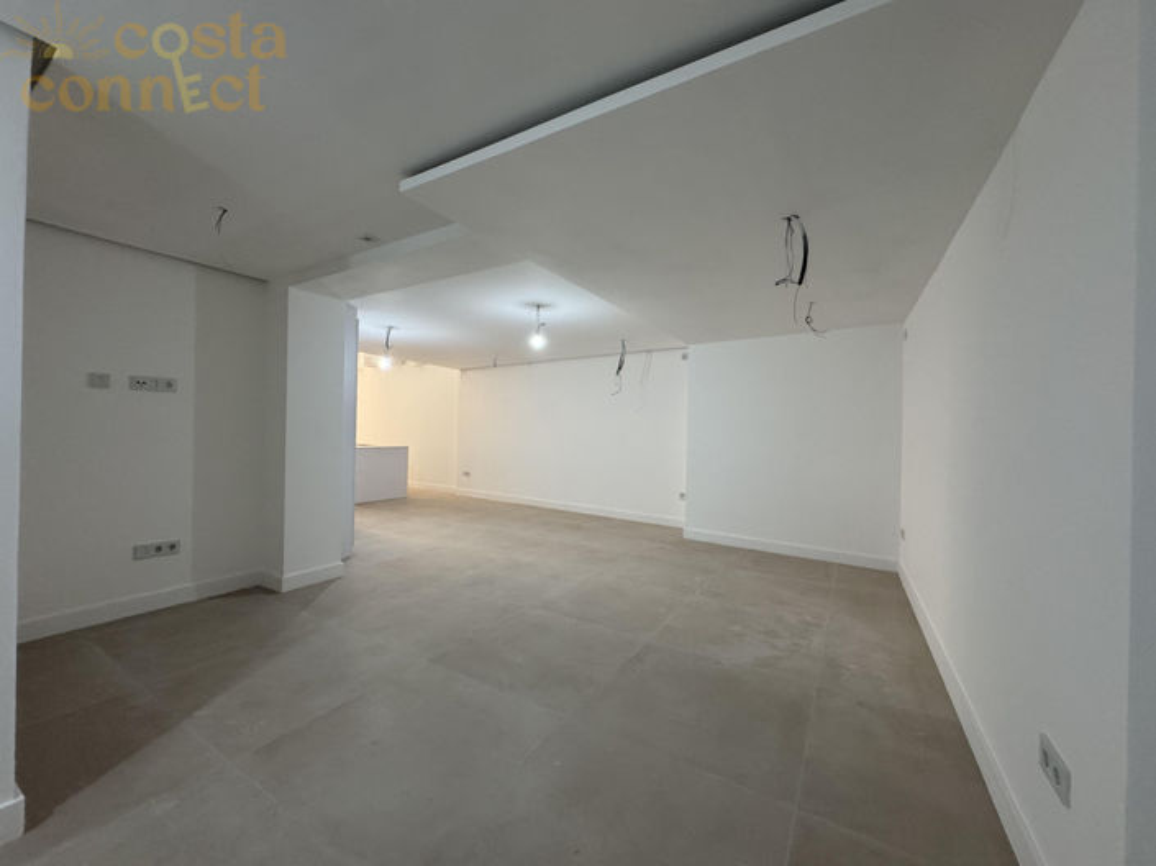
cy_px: 433
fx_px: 467
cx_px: 578
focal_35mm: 14
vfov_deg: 85.6
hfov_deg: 102.1
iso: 320
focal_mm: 2.22
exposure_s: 1/100
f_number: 2.2
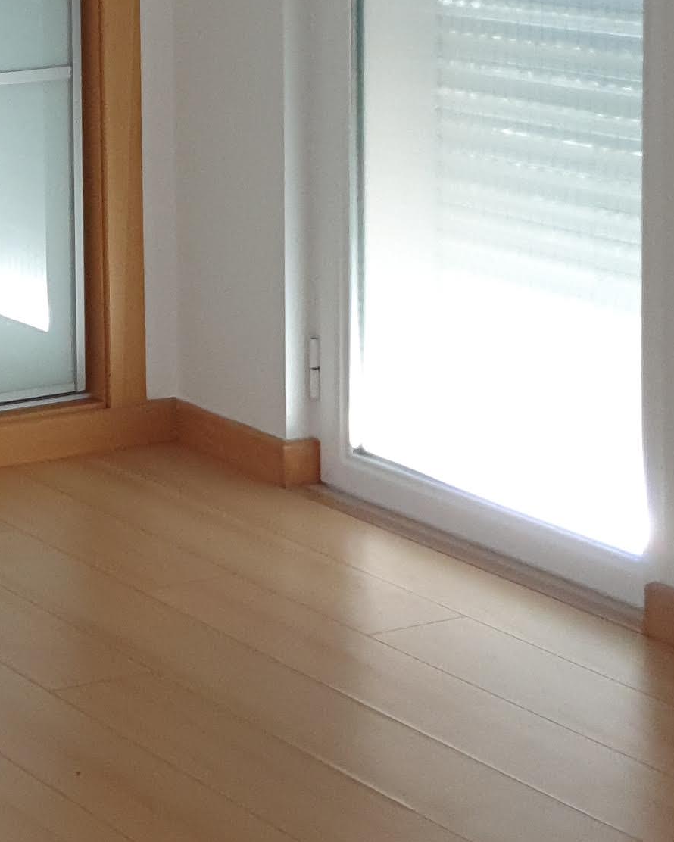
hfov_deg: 14.1
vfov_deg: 20.1
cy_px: -10
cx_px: -660
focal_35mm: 92
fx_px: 2293
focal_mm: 4.32
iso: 160
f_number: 1.5
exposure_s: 1/25
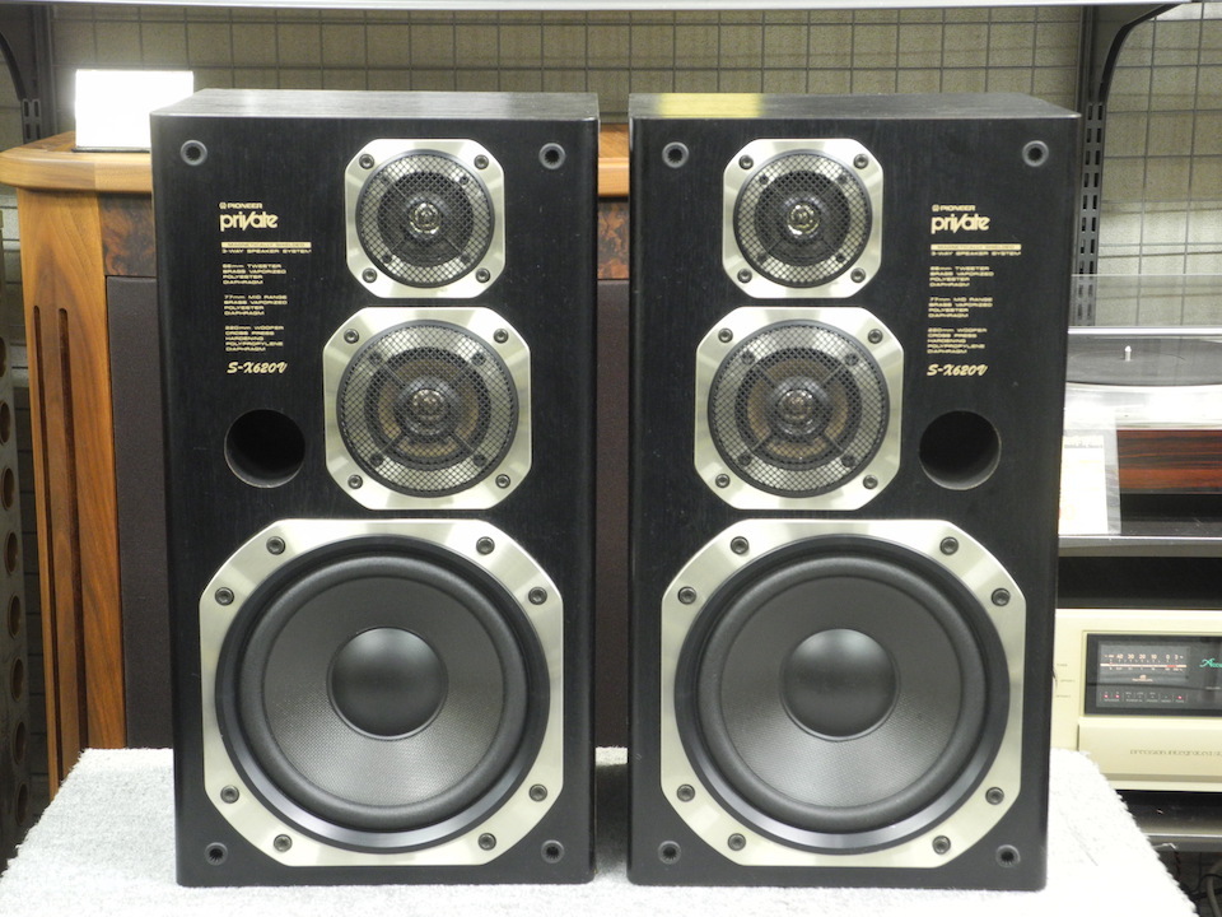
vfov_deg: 21.6
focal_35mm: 68
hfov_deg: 28.6
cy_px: 458
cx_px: 611
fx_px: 2401
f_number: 4
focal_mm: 14.5
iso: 400
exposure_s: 1/7.7
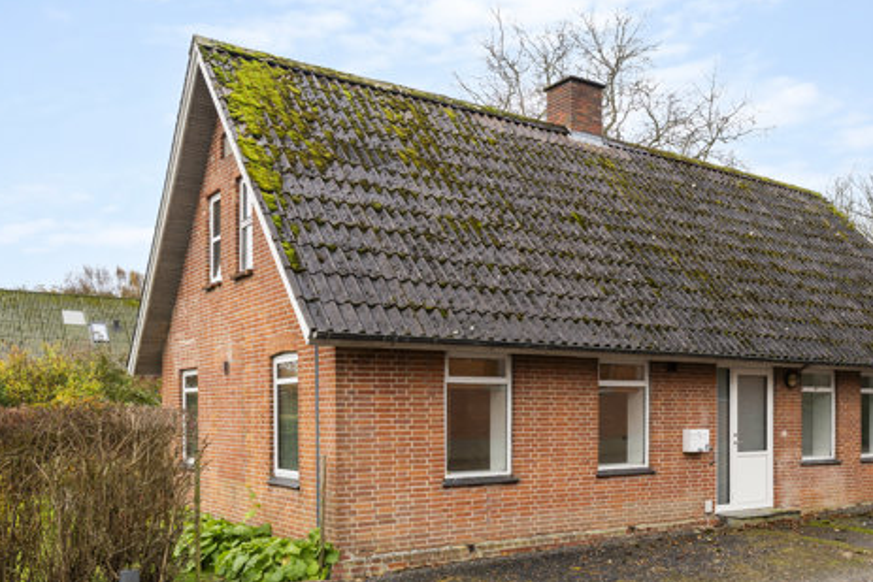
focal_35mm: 35
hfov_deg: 53.9
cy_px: 264
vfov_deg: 37.8
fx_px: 849
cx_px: 539
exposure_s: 1/50
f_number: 7.1
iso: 200
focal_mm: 18
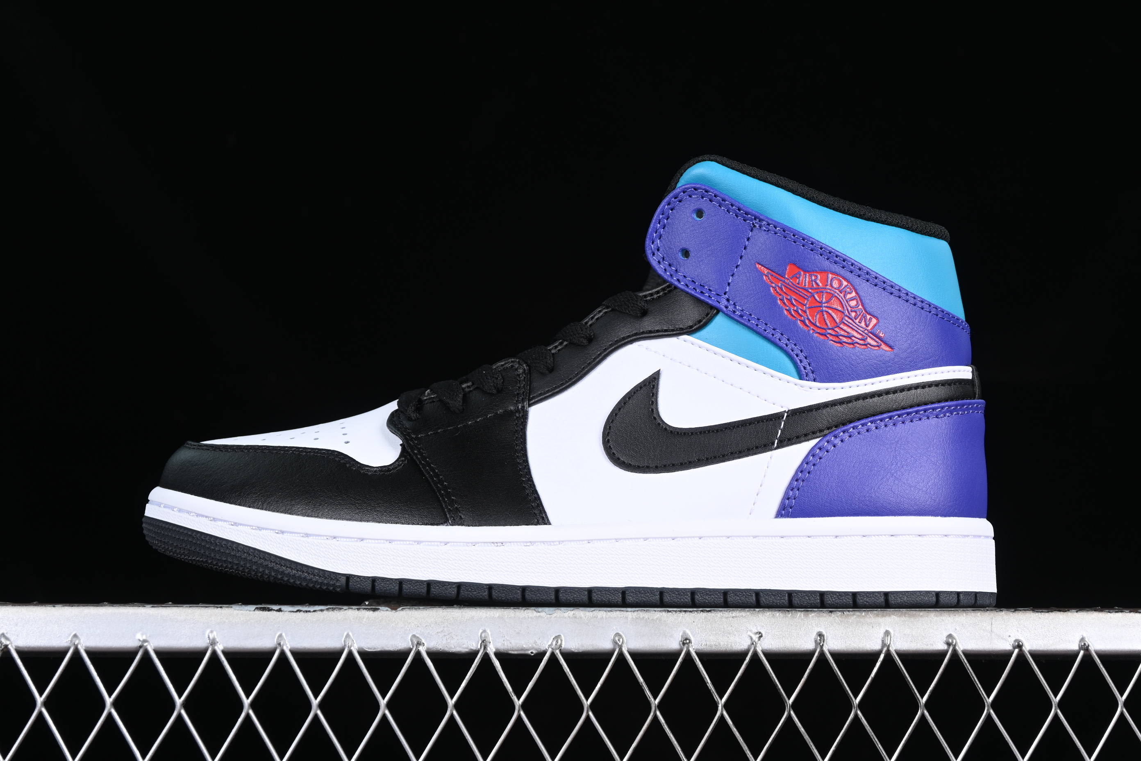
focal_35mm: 75
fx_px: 2377
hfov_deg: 27.0
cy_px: 380
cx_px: 570
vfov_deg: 18.2
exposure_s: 1/60
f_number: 6.3
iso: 160
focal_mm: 50
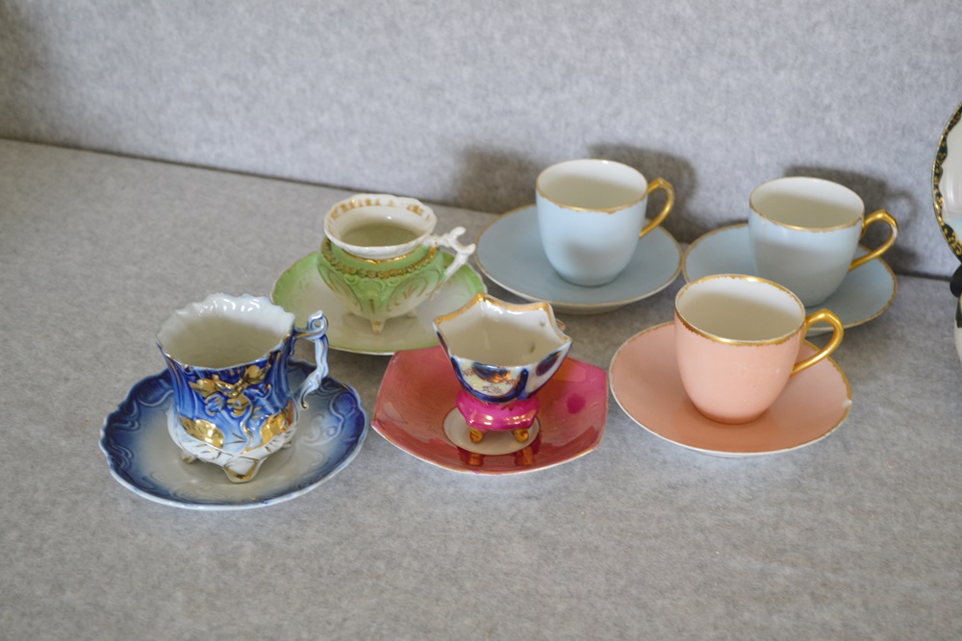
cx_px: 481
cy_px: 320
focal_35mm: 52
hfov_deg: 37.8
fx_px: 1403
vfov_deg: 25.8
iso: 500
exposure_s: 1/15
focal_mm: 35
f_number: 5
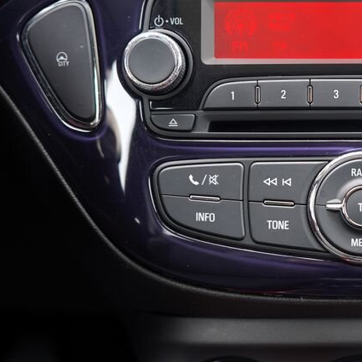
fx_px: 1018
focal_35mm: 86
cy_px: 210
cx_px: 376
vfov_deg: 20.2
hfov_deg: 19.5
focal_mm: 42
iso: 125
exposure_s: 1/50
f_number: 2.8
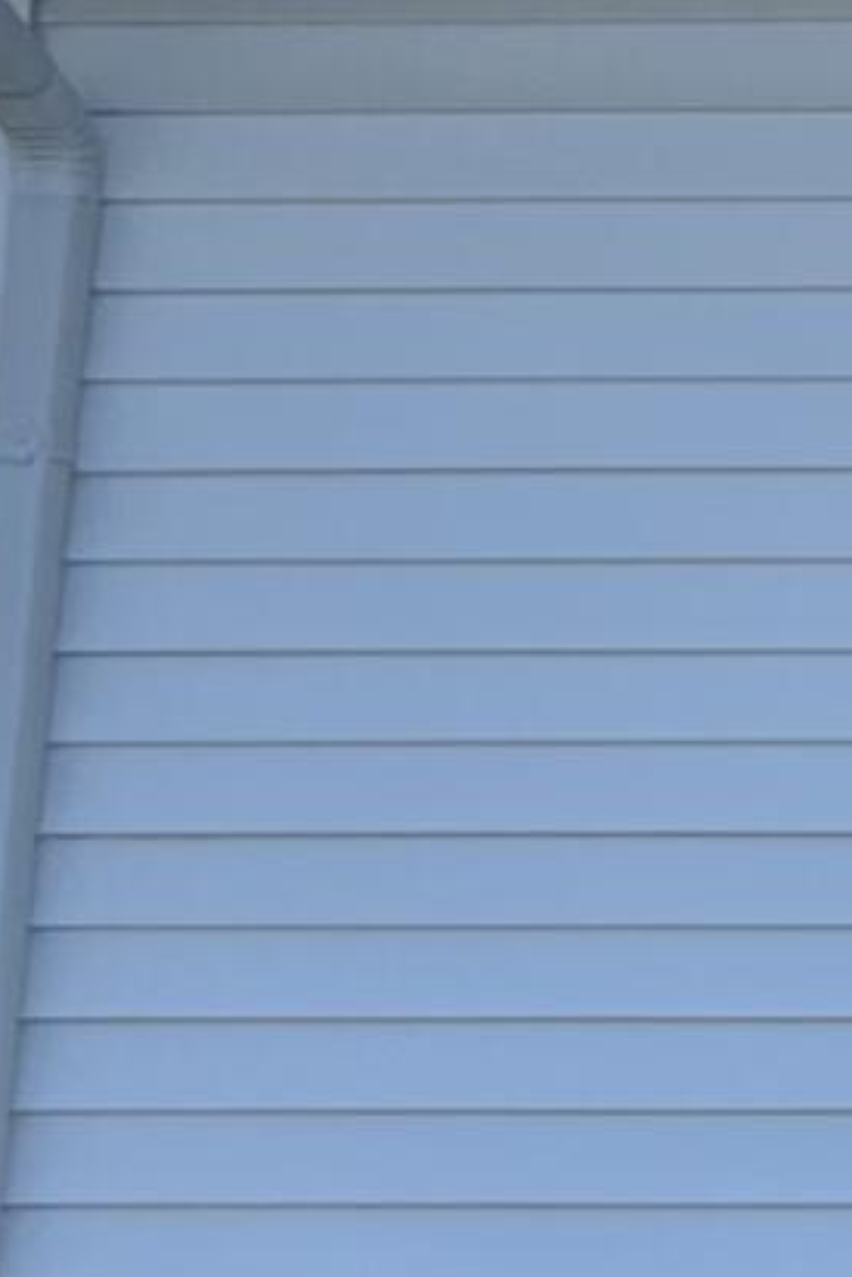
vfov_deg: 10.4
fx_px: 6987
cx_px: 3665
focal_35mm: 197
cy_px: 756
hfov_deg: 5.7
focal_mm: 5.7
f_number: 1.5
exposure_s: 1/2841
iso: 50
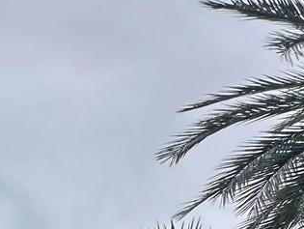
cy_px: 376
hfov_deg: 21.9
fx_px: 624
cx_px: -172
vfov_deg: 17.8
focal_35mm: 71
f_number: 2.2
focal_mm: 2.22
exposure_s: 1/1062
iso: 40
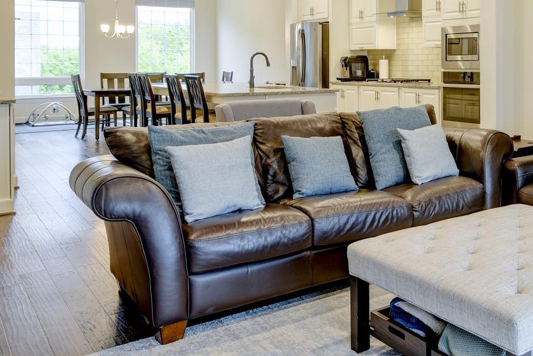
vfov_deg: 33.1
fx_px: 578
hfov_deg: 43.2
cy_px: 60
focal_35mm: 39
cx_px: 522
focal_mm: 16
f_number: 5.6
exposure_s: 1/3.33
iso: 200
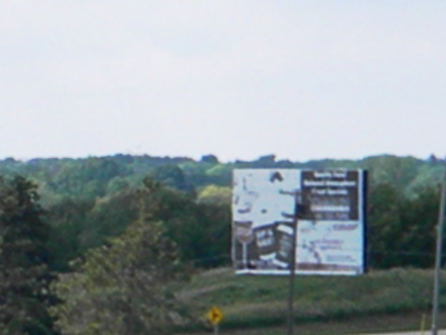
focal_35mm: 644
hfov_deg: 3.1
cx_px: 53
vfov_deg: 2.3
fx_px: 8301
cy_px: 500
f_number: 10.2
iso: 720
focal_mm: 31.4
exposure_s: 1/1000
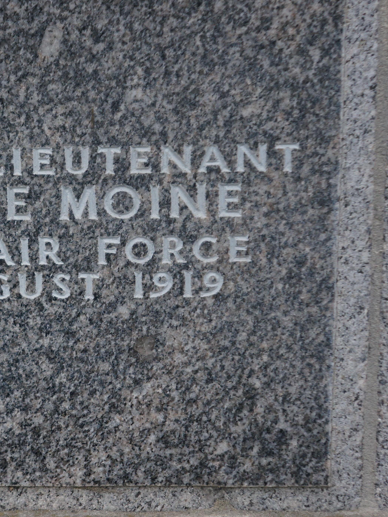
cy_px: 255
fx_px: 1748
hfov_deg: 12.4
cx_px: -50
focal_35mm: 117
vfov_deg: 16.8
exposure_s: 1/160
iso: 320
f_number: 5
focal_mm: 46
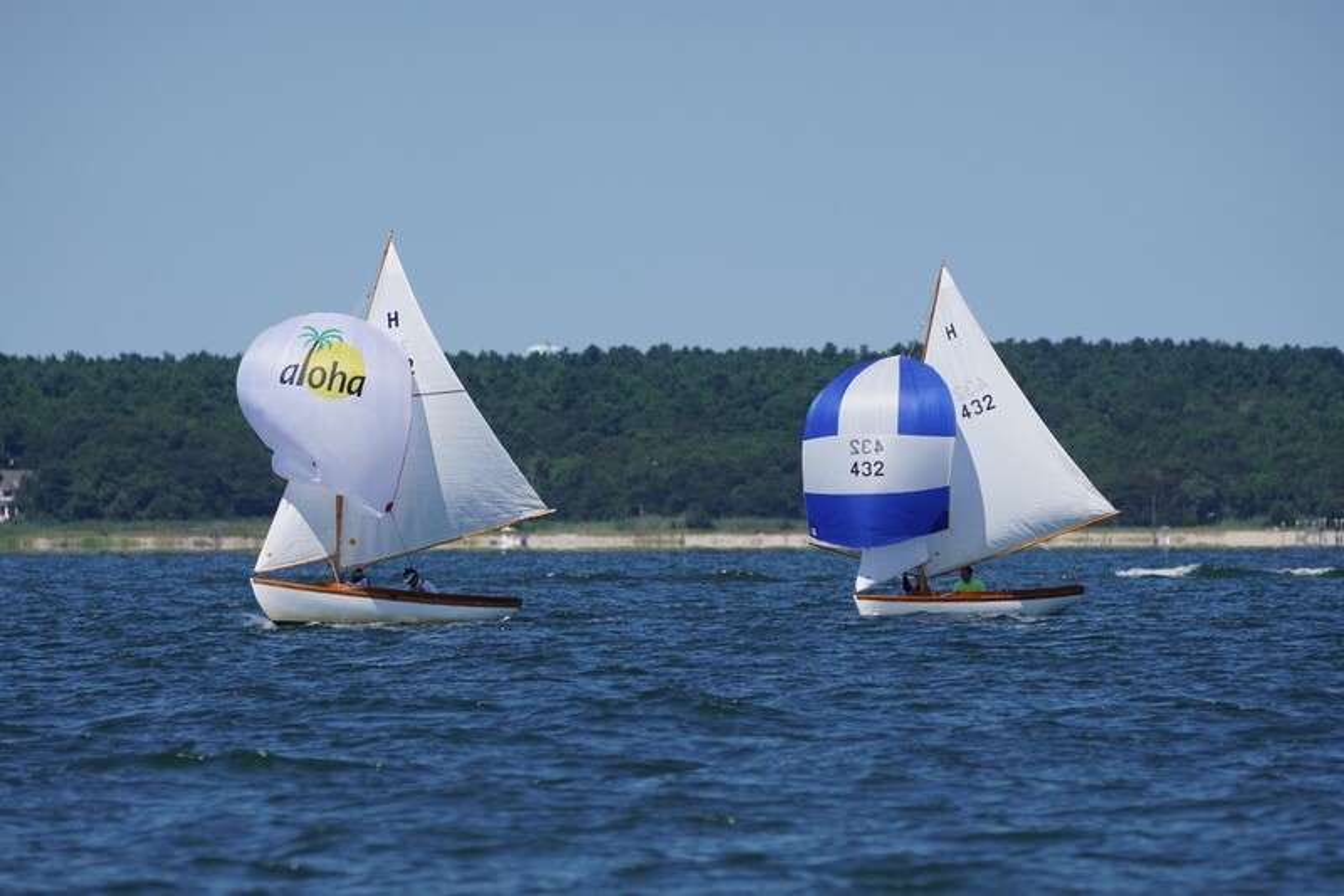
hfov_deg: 4.2
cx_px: 672
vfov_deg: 2.8
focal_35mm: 486
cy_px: 448
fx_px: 18139
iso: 200
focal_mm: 324
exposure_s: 1/2000
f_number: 5.6
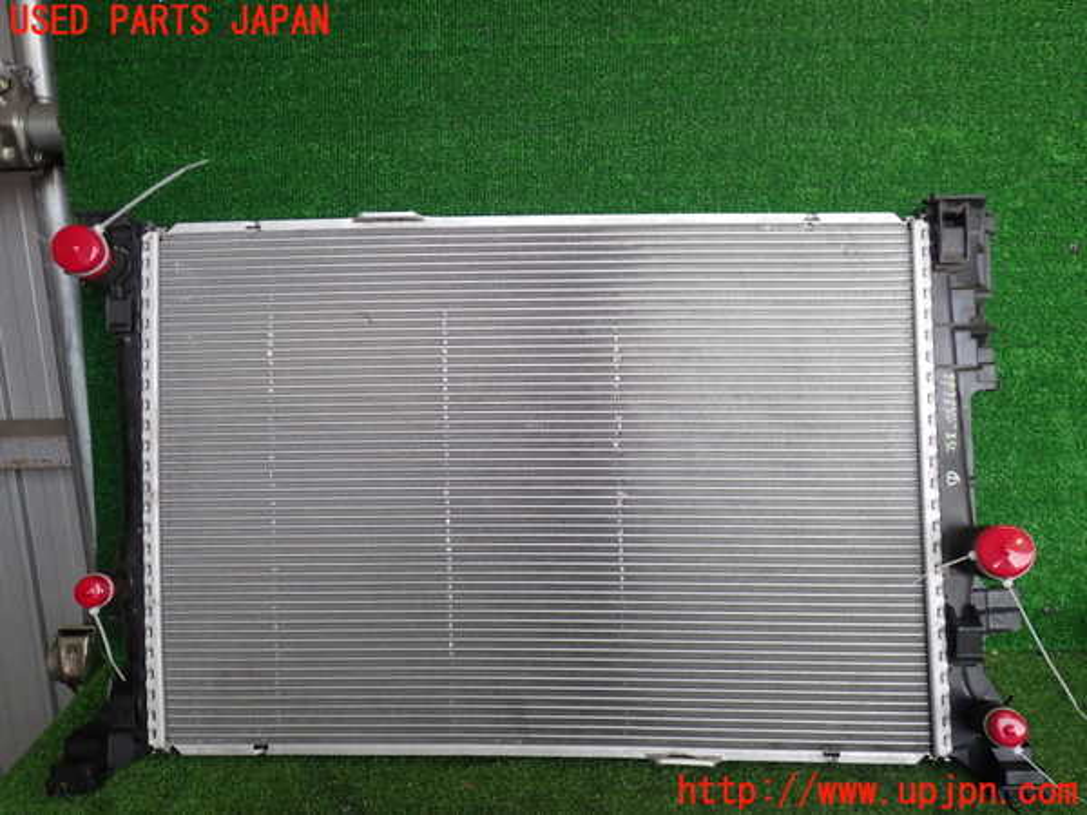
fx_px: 942
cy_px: 408
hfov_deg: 60.0
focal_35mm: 30
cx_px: 544
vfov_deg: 46.8
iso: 160
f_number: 2.3
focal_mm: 5.4
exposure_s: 1/125
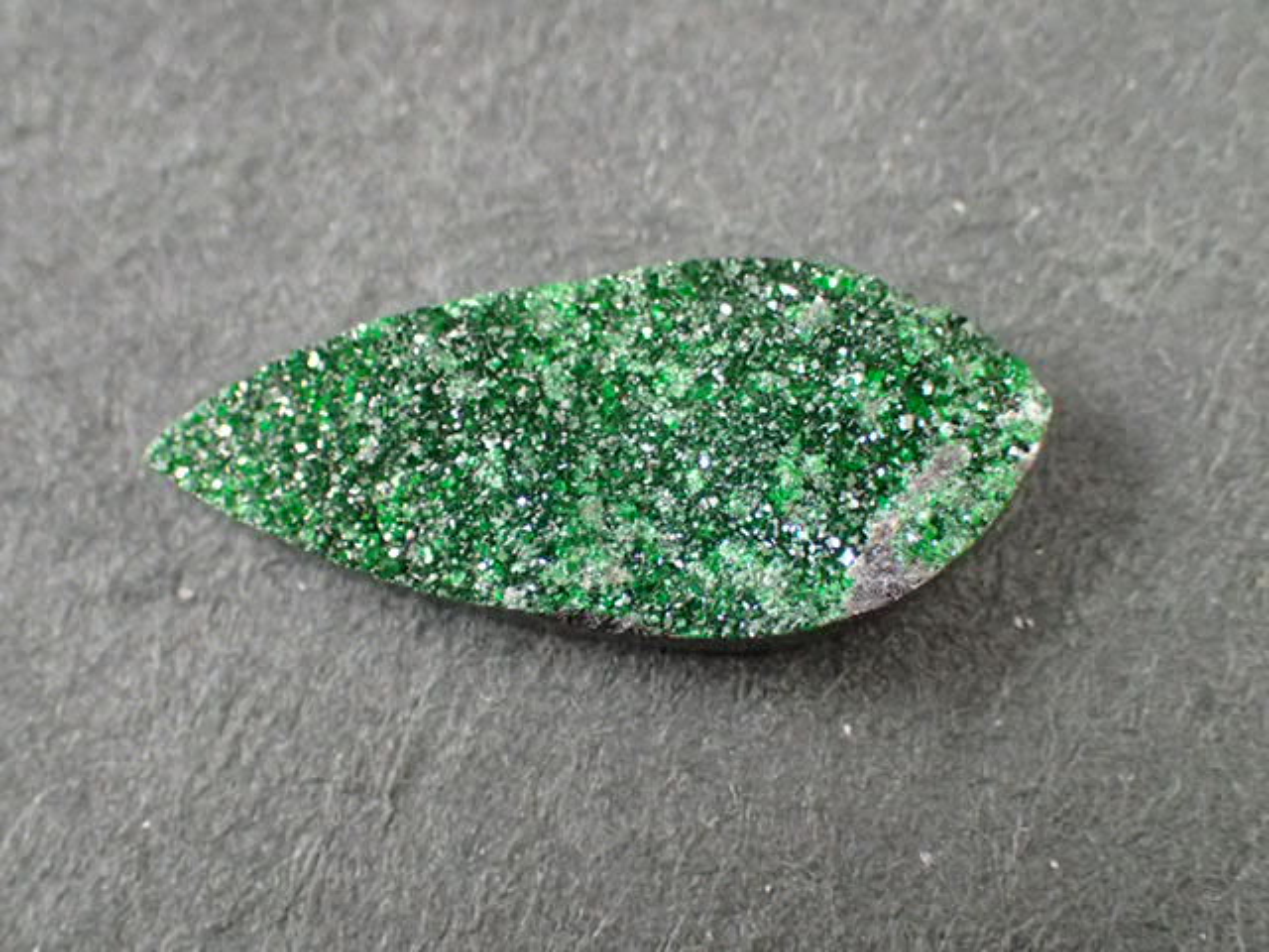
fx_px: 2090
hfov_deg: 33.8
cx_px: 634
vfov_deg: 25.7
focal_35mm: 57
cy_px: 476
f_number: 3.5
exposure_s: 1/160
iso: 800
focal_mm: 10.29
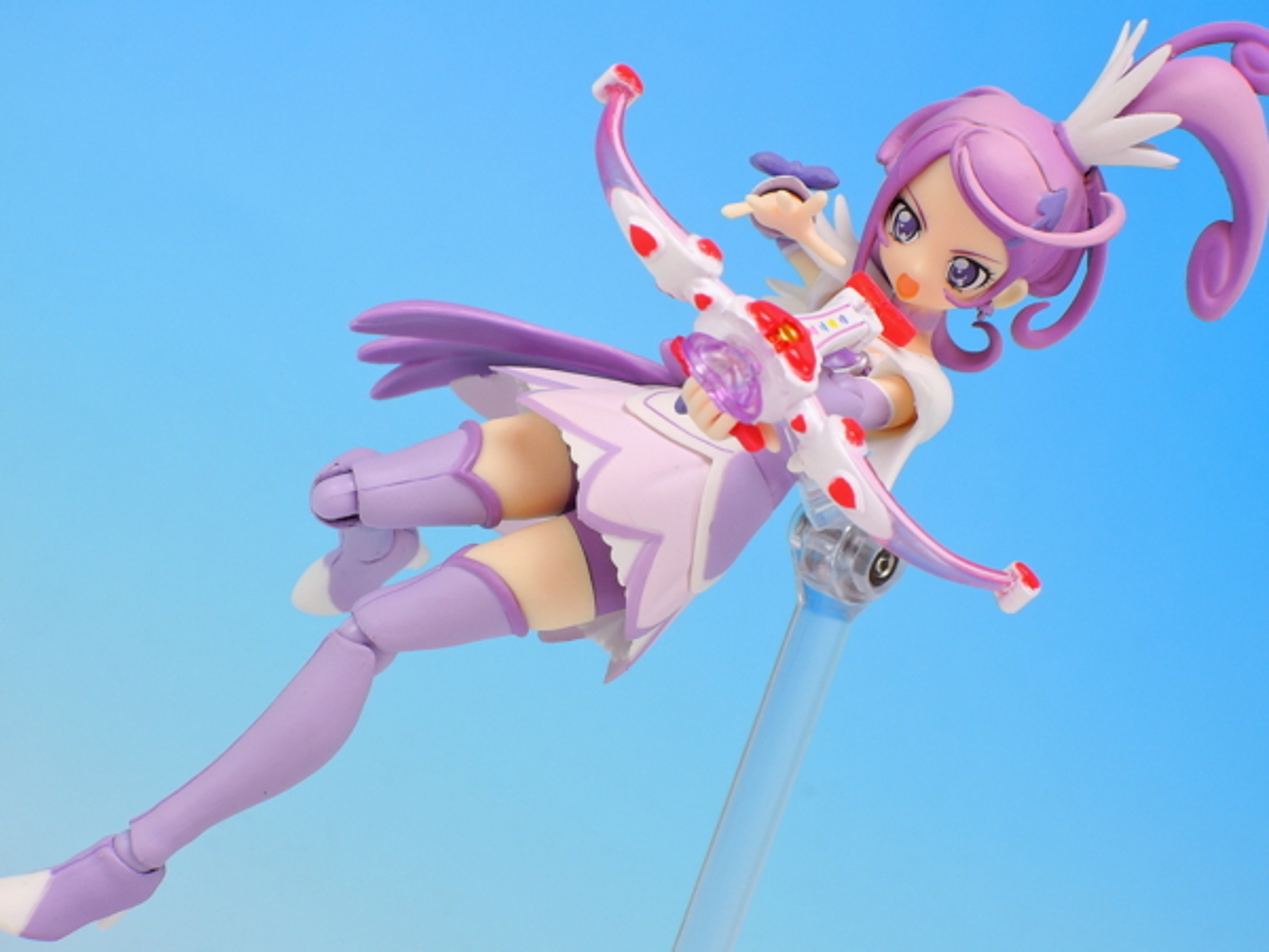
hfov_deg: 16.4
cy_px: 476
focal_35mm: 120
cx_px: 634
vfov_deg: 12.3
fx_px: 4399
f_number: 7.1
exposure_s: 1/2.5
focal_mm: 25.5
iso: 80
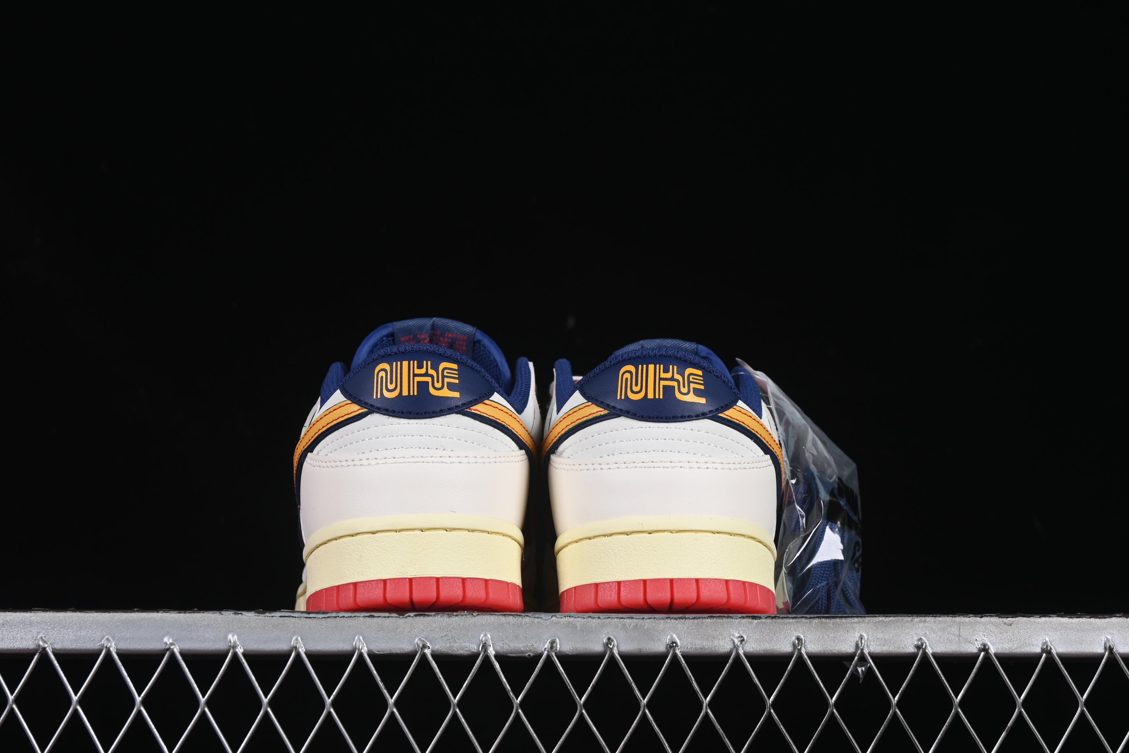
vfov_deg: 18.2
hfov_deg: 27.0
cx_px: 564
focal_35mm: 75
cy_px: 376
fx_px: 2352
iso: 160
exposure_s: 1/80
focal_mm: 50
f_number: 8
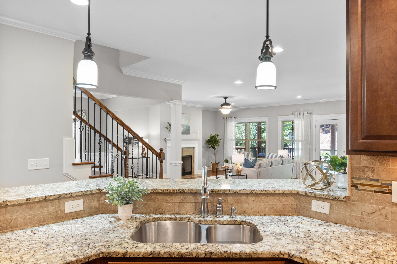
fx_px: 265
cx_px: 198
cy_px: 132
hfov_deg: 73.7
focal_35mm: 24
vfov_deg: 53.1
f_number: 9
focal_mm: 16
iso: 250
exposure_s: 1/2.5
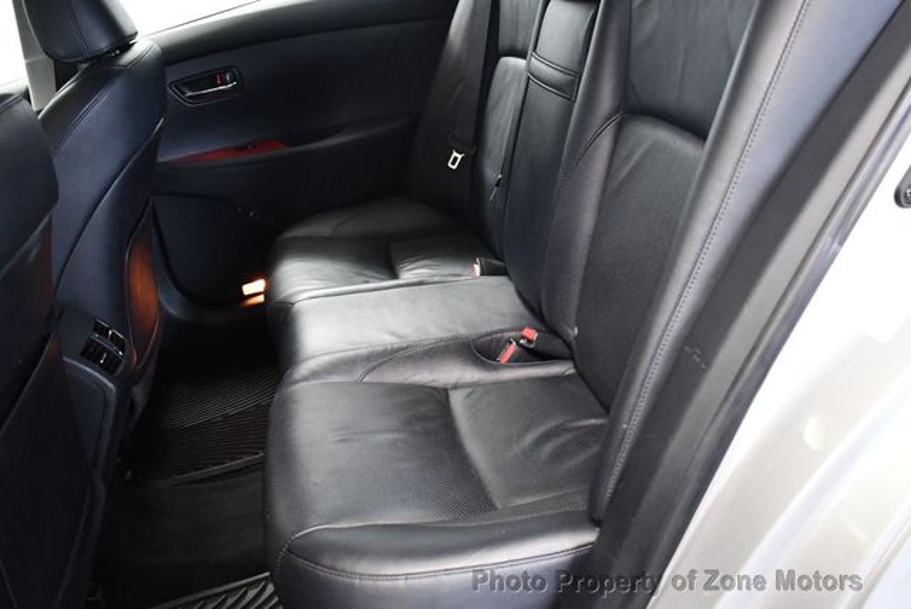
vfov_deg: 36.9
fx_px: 912
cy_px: 304
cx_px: 456
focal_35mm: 36
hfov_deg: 53.1
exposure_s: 1/60
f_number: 3.5
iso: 3600
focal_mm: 18
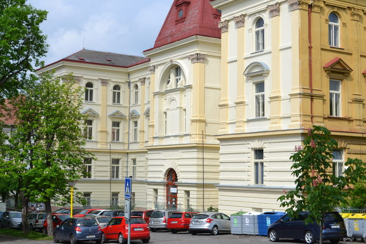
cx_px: 147
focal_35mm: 55
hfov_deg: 36.1
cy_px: 96
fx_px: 559
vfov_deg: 24.6
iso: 100
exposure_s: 1/250
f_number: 8
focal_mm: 28
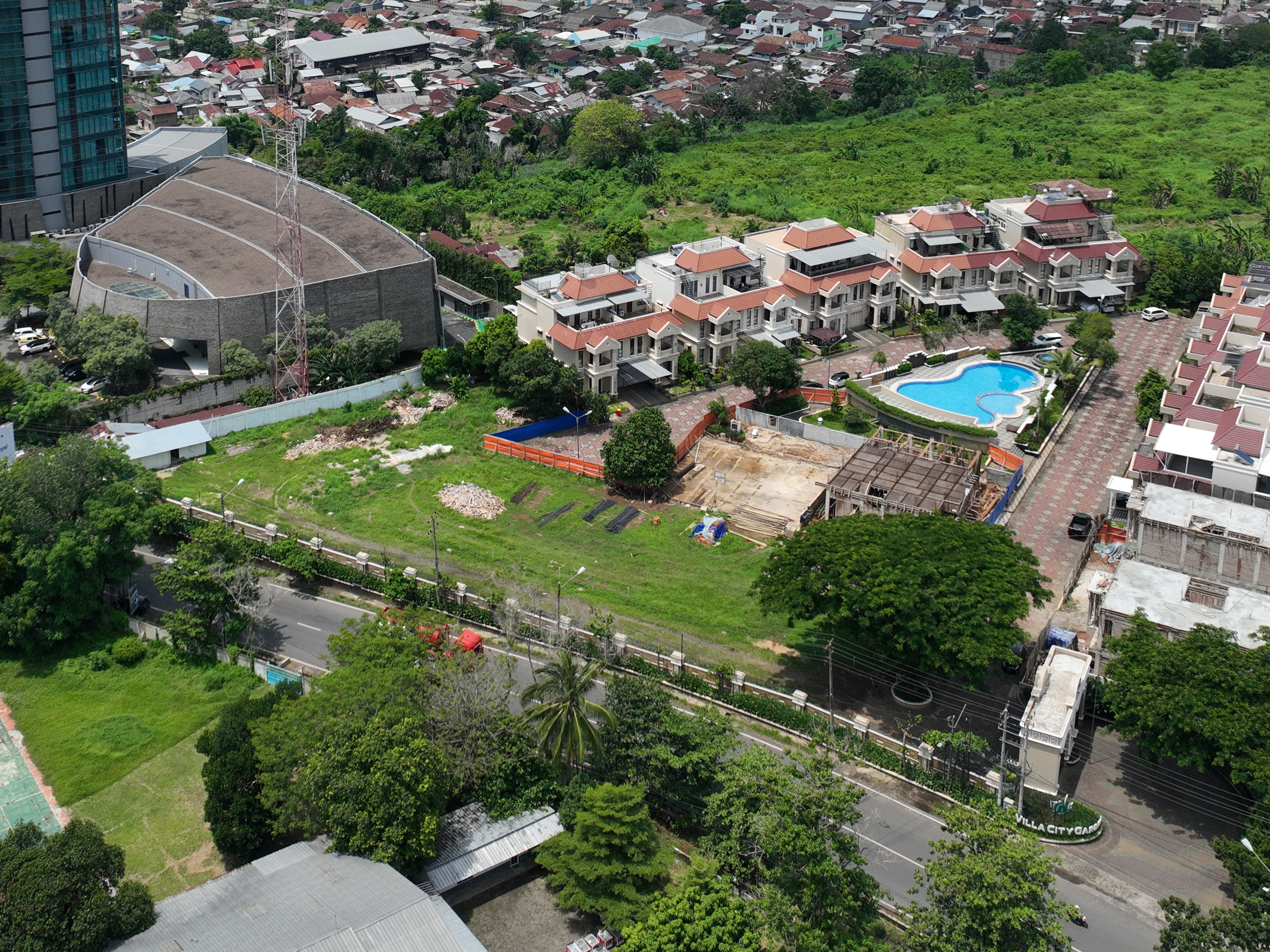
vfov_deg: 33.0
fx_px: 1540
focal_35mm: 42
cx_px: 506
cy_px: 145
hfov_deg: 44.6
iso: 100
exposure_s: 1/3200
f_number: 2.8
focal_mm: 12.29
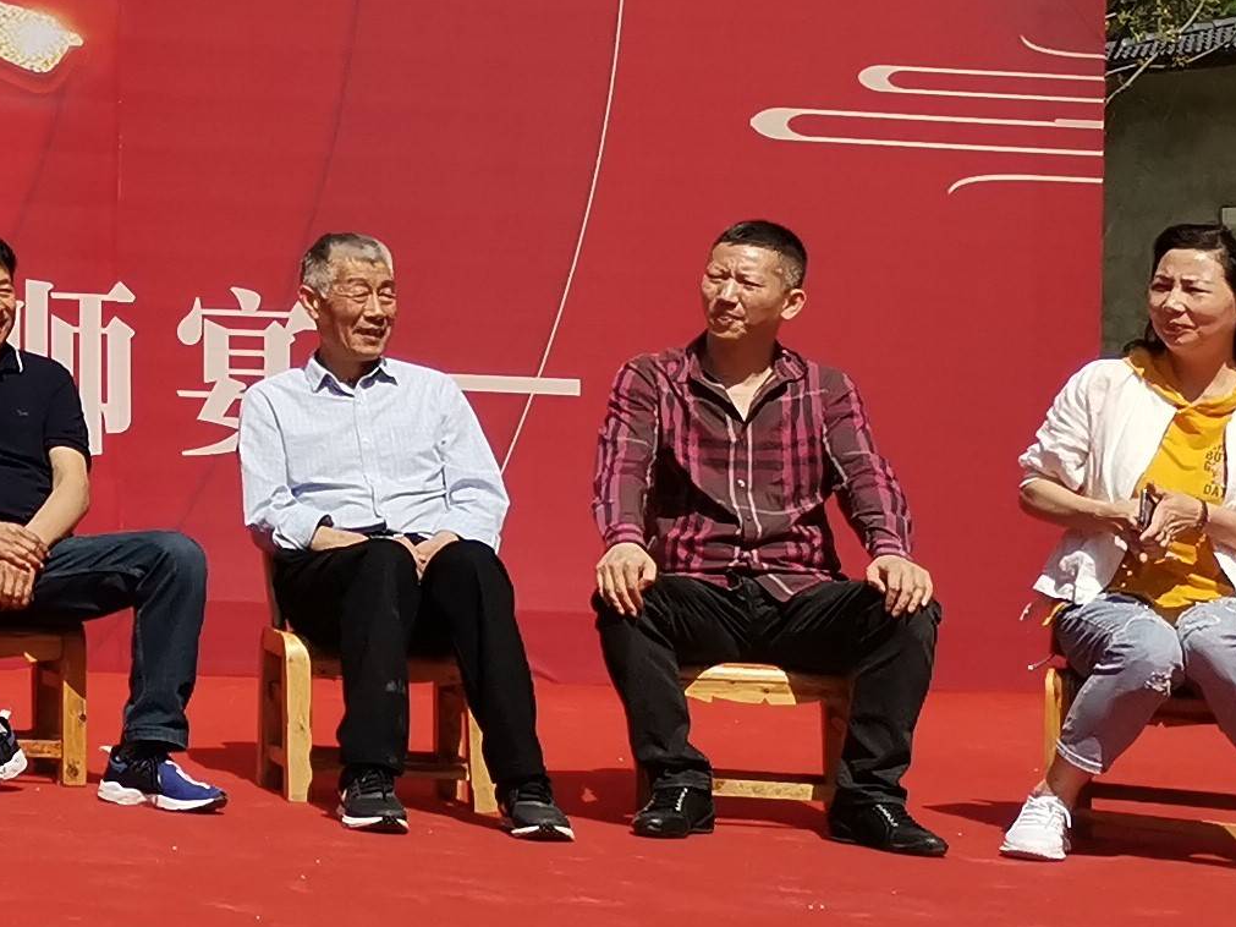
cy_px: -5
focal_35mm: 106
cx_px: -802
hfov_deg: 16.3
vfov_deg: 13.8
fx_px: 3784
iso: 50
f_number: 1.8
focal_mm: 4.75
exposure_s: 1/4367
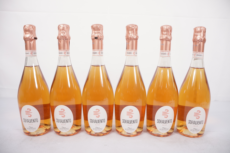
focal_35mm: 27
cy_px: 76
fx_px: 172
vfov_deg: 47.8
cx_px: 115
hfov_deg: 67.4
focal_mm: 18
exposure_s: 1/100
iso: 400
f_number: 5
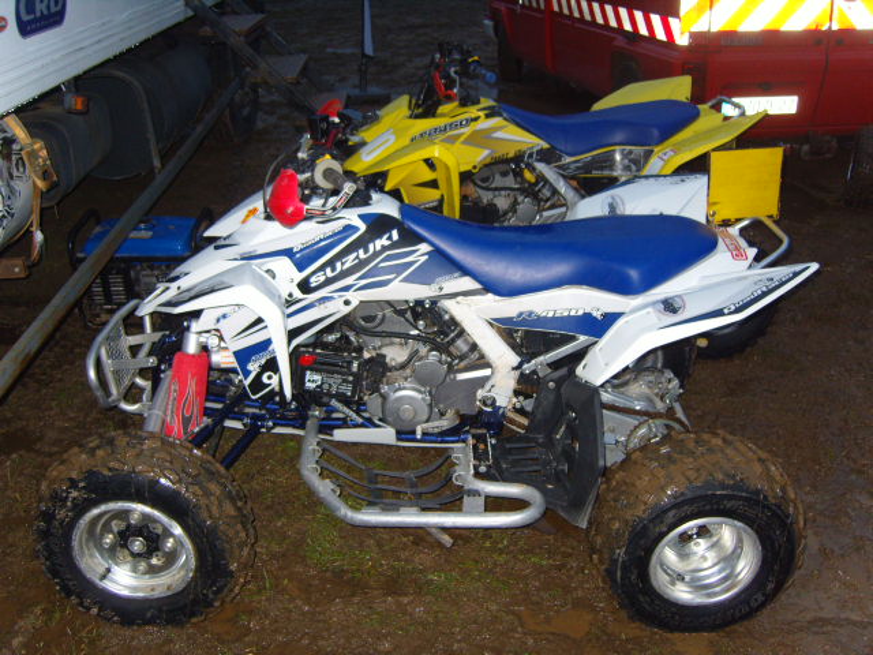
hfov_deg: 52.6
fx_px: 883
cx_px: 436
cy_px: 328
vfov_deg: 40.7
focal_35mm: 35
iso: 150
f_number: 2.8
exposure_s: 1/30
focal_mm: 7.4
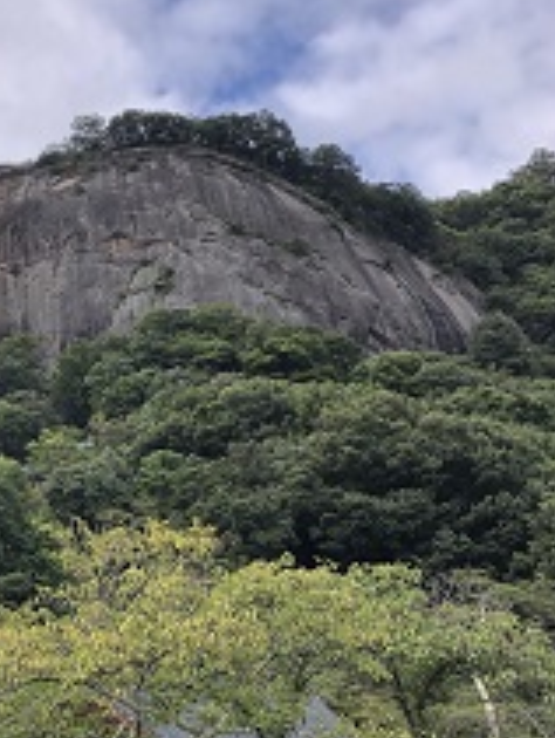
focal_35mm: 48
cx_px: 88
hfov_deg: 29.4
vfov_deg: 38.8
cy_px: 534
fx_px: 1024
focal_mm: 3.99
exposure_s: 1/308
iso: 20
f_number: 1.8
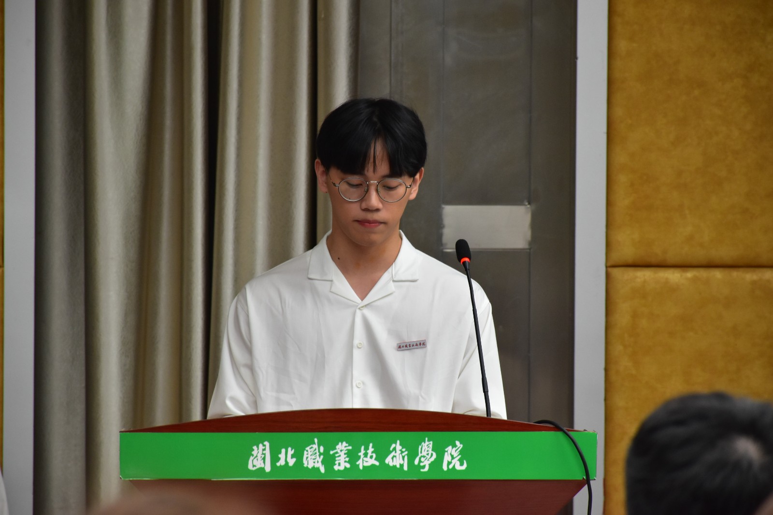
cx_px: 386
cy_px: 258
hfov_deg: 9.8
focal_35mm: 210
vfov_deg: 6.5
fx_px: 4508
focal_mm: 140
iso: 1250
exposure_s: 1/30
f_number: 7.1
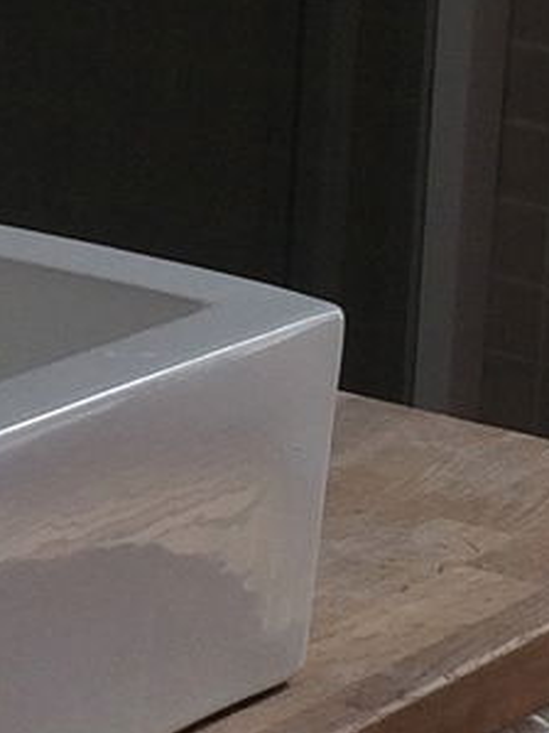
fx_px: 4380
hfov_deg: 7.2
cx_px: 346
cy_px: 291
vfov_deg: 9.6
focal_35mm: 207
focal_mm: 4.15
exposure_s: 1/33
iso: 40
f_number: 2.2
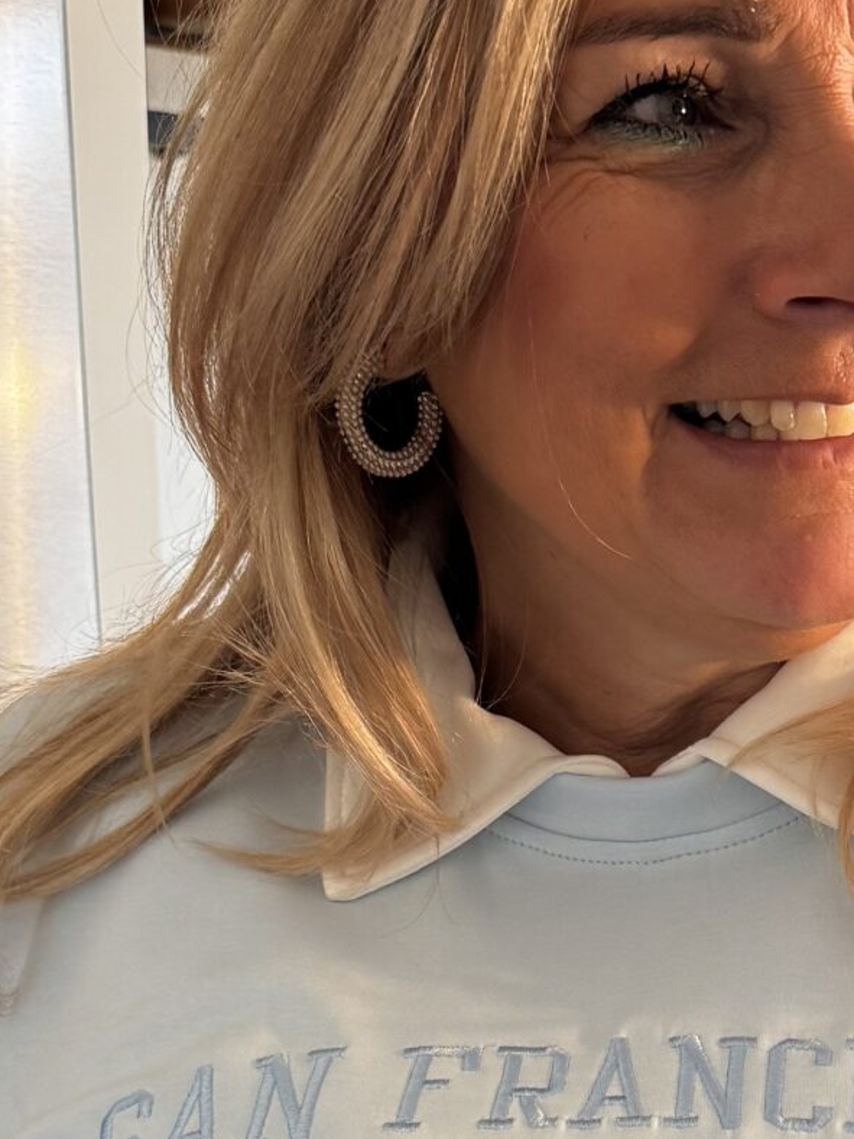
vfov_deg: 23.9
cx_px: 880
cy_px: 1138
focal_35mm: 78
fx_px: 2566
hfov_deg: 18.4
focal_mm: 6.76
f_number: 1.78
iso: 125
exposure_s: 1/50
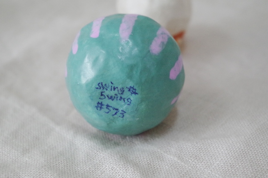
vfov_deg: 16.6
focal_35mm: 82
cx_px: 134
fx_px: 609
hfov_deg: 24.8
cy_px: 89
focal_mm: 55
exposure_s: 1/100
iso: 1600
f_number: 7.1
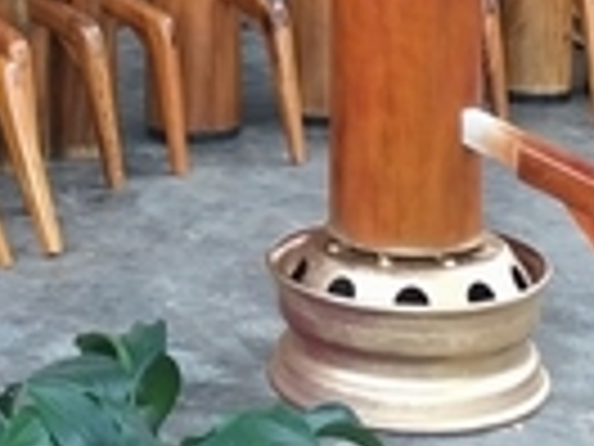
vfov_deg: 14.0
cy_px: -230
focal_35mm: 99
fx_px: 1699
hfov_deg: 19.7
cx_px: 180
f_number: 2.2
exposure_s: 1/50
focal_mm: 4.15
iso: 25
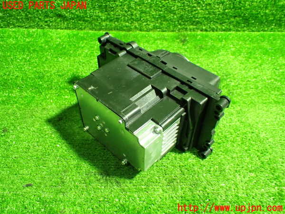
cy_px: 107
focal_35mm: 30
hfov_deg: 60.0
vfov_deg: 46.8
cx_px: 142
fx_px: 247
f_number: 2.3
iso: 800
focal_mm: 5.4
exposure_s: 1/30
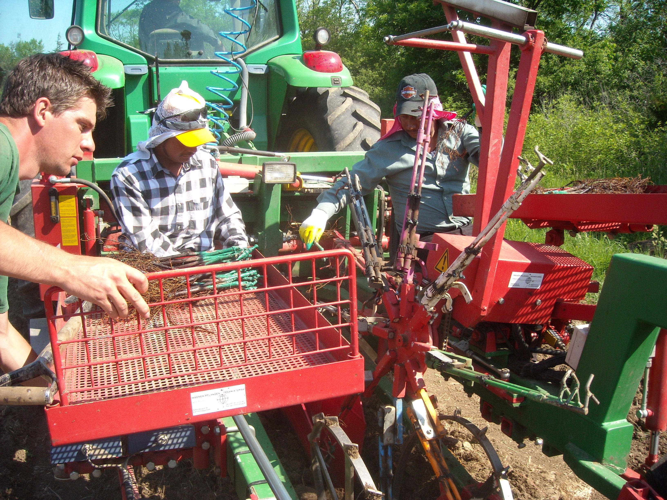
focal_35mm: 35
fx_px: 674
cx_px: 334
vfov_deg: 40.7
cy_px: 250
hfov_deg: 52.6
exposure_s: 1/384
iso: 64
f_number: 2.8
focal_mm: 5.7
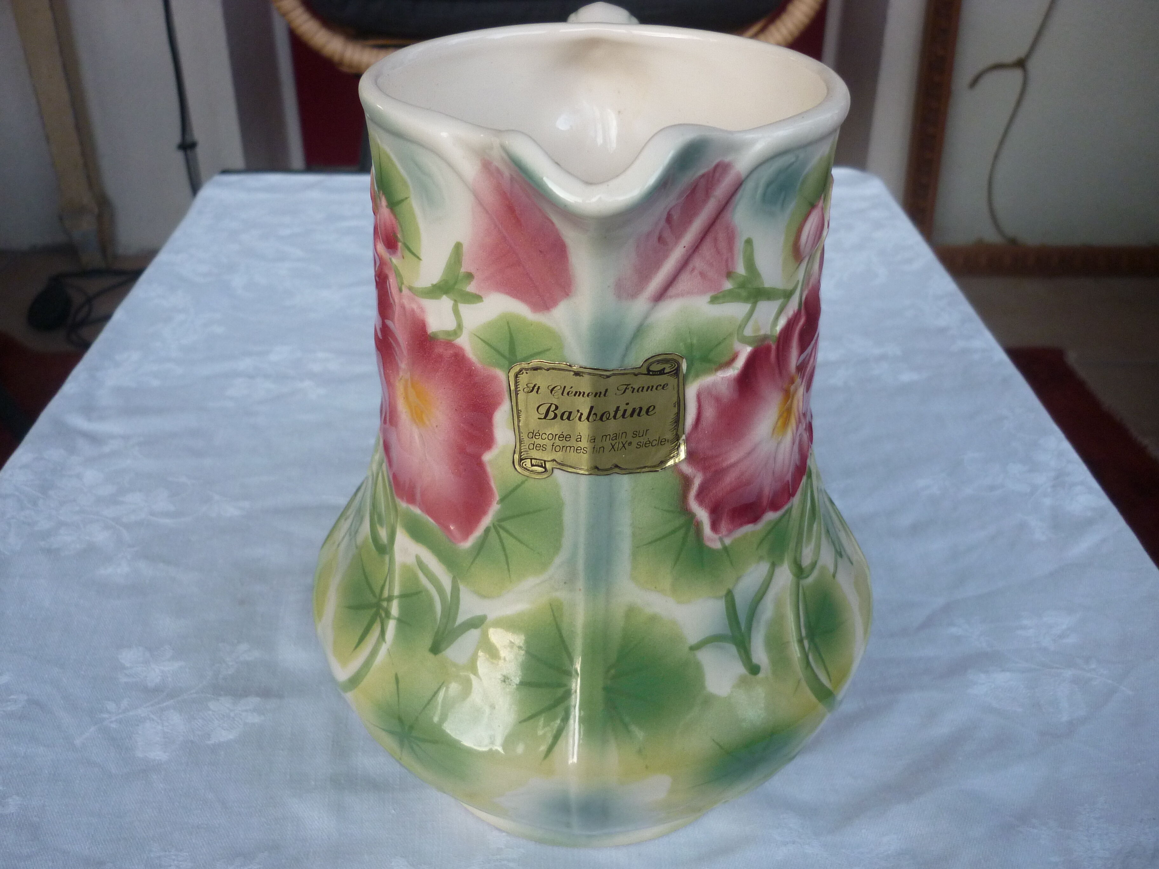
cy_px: 434
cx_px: 580
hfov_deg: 55.4
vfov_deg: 42.9
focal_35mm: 33
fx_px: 1105
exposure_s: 1/30
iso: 200
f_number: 2.8
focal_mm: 5.5
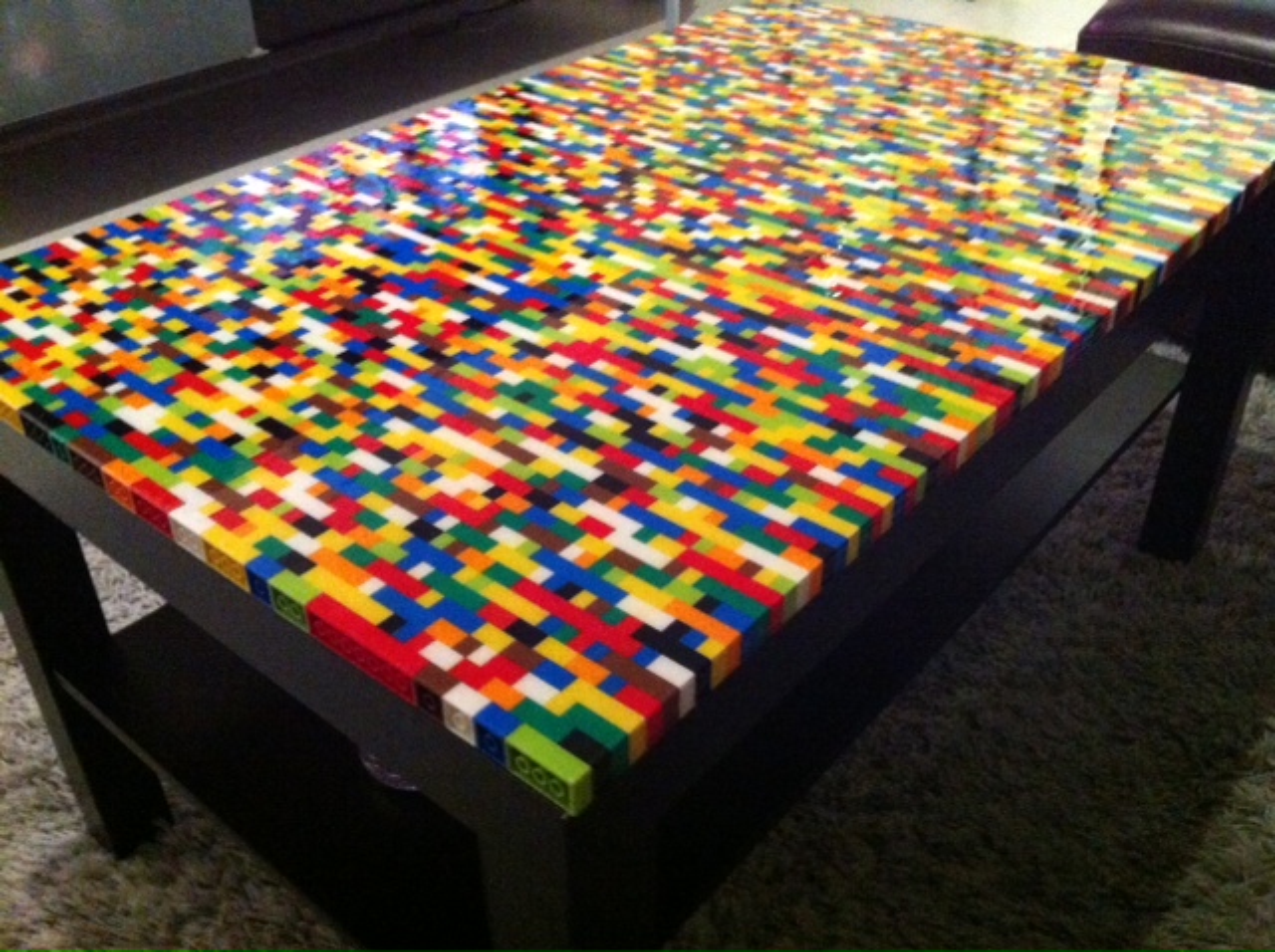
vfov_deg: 40.6
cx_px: 638
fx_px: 1287
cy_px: 476
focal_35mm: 35
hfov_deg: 52.7
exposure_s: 1/15
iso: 1000
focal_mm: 3.85
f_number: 2.8
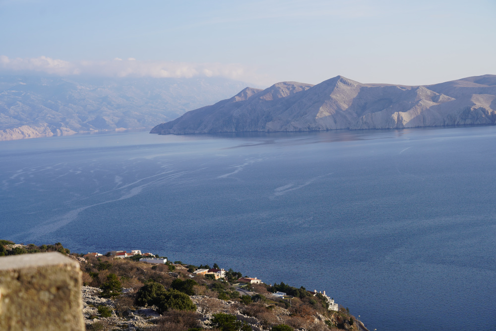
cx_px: 248
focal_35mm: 62
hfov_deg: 32.4
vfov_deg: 21.9
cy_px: 166
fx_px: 854
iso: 100
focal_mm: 62
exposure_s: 1/500
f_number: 5
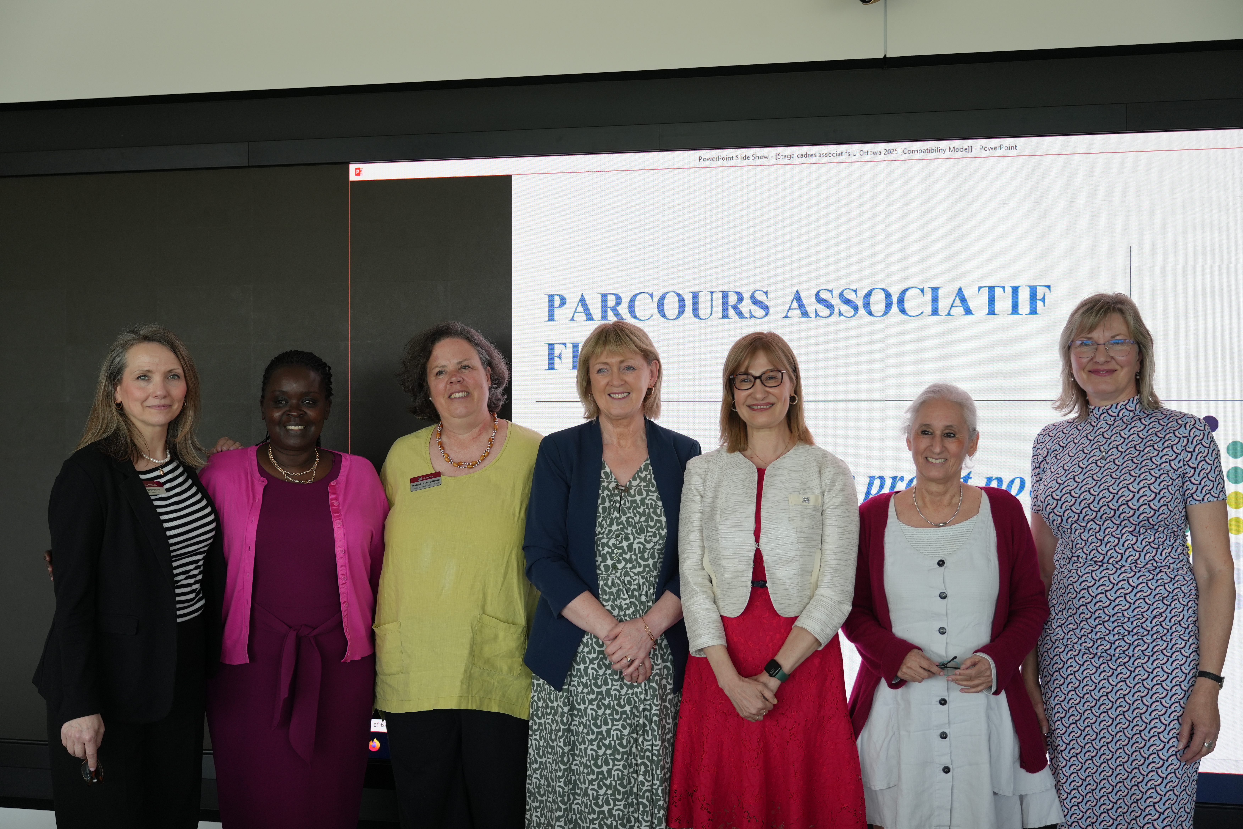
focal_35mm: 41
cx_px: 622
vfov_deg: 32.6
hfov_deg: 47.4
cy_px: 414
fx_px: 1416
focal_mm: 41
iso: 320
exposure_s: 1/160
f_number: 4
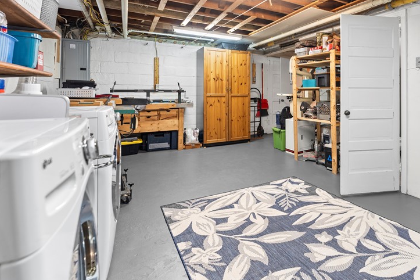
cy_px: 89
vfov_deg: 57.9
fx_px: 245
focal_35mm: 21
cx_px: 303
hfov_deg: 76.6
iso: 200
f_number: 4
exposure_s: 1/4
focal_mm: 14
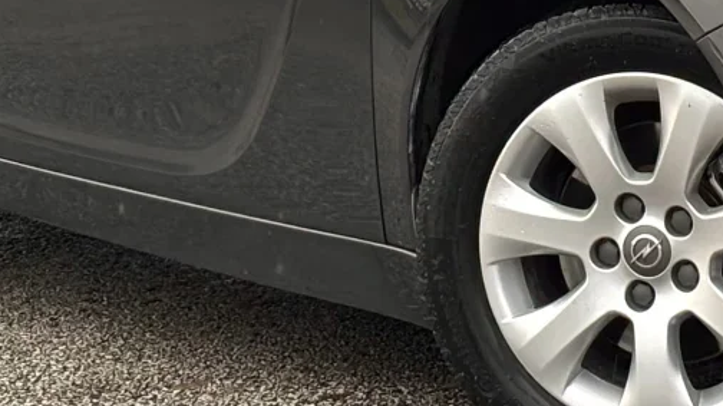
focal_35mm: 216
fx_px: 4139
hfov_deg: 9.9
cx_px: 664
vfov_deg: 5.5
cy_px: -311
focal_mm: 5.96
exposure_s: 1/172
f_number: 1.6
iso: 40
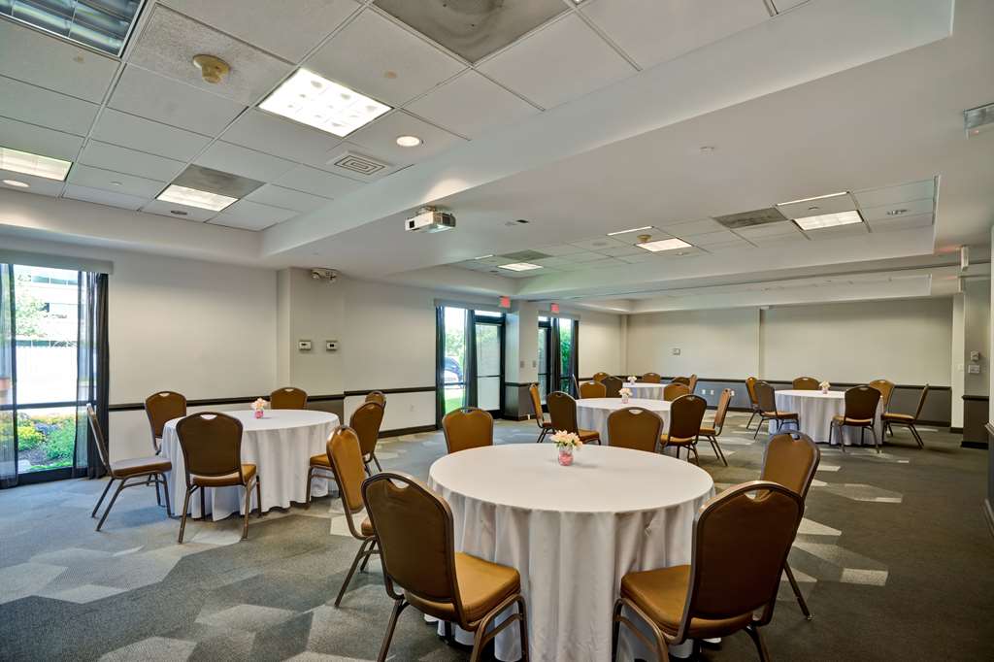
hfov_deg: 96.8
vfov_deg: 73.7
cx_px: 497
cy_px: 331
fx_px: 442
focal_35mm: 16
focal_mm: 16
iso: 200
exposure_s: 1/8
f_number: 8
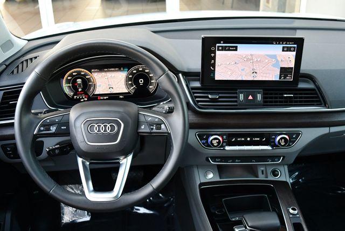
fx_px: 345
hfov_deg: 53.1
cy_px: 116
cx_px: 172
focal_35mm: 36
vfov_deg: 36.9
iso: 800
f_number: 3.5
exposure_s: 1/160
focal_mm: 18
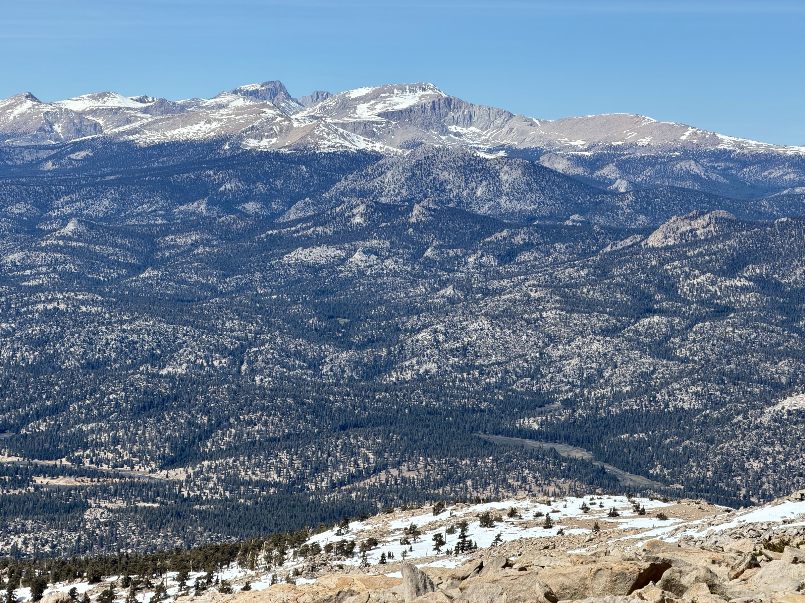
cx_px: 402
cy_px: 302
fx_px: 2326
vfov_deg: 14.8
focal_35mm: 100
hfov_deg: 19.6
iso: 20
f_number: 2.8
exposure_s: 1/799
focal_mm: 16.89
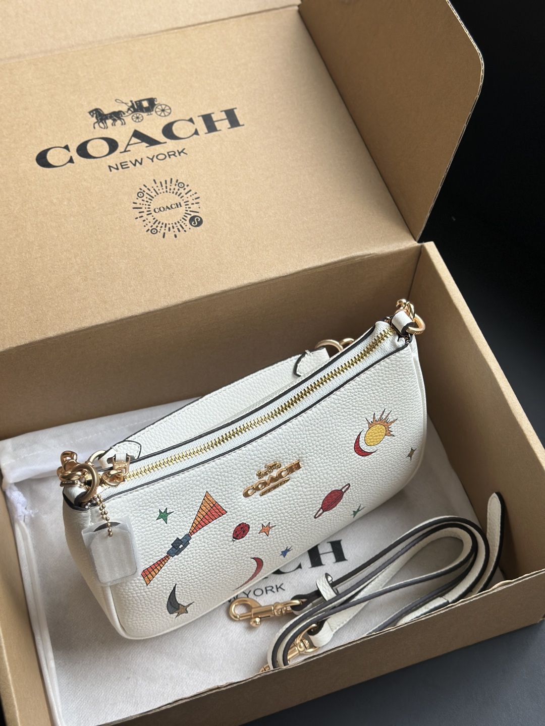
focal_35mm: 48
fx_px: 1008
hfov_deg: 30.3
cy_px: 363
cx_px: 272
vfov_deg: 39.7
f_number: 1.78
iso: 80
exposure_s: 1/224
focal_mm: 6.86
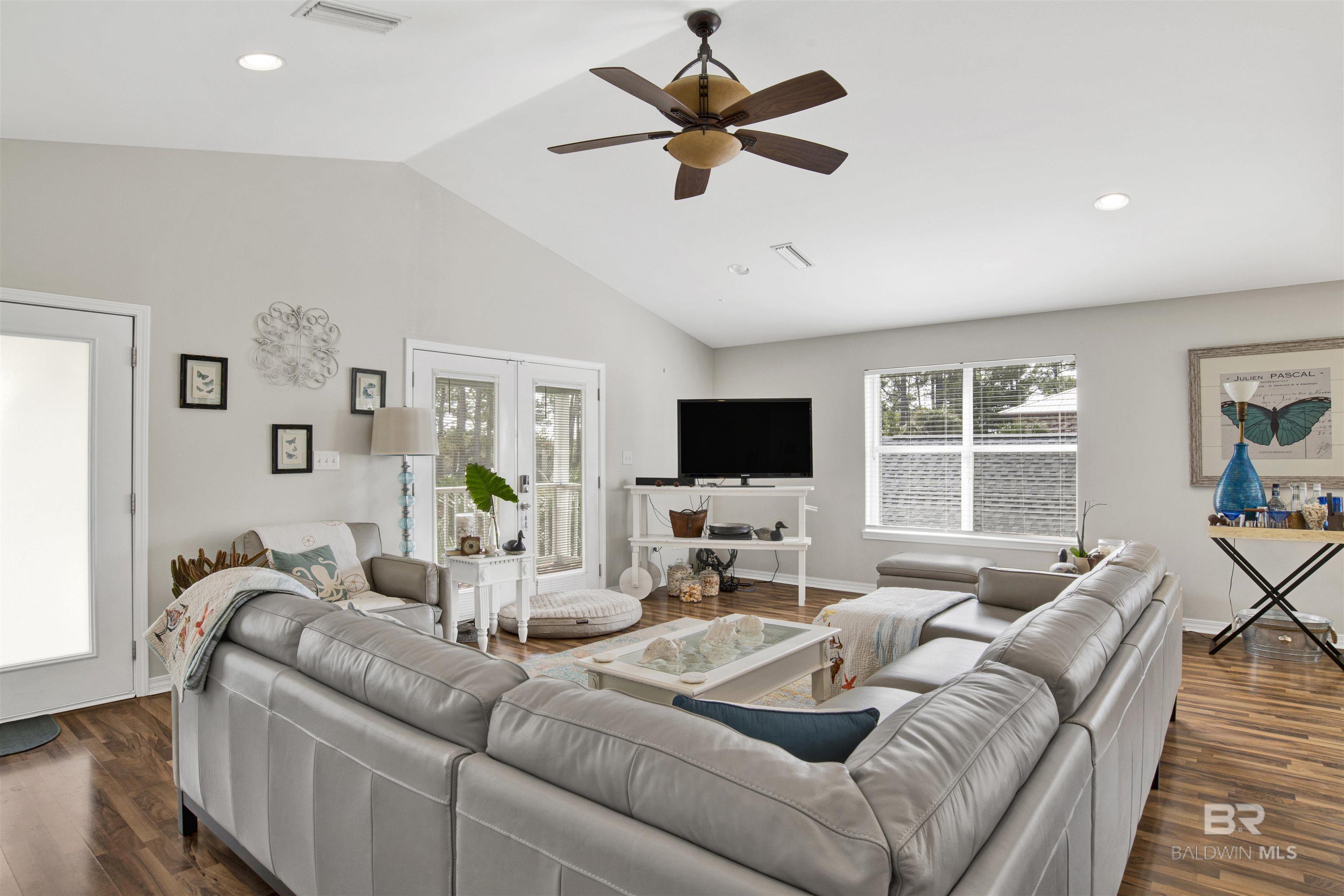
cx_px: 672
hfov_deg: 90.0
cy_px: 448
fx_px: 672
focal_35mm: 18
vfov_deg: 67.4
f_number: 11
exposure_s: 1/40
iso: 200
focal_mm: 18
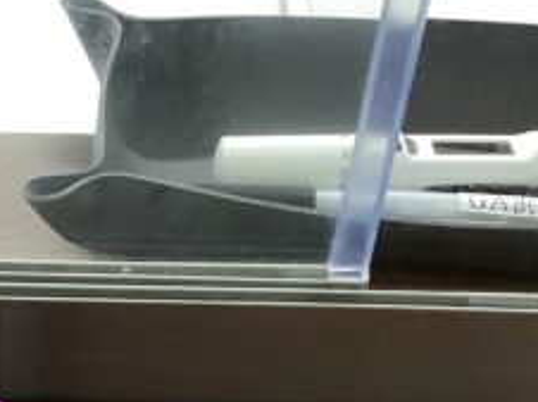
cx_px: -118
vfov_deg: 13.2
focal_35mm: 103
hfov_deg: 18.1
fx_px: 1599
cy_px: 668
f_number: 2.4
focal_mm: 3.3
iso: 250
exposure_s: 1/40
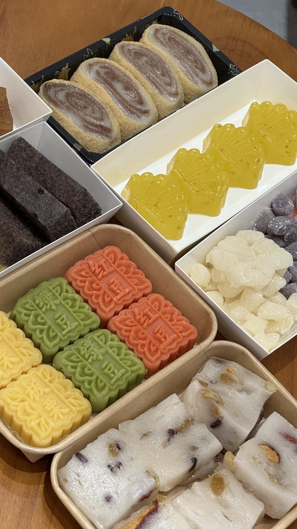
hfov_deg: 14.2
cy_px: 264
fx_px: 1190
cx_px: 118
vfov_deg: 25.0
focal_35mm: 85
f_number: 2.8
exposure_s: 1/50
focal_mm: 9
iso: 125
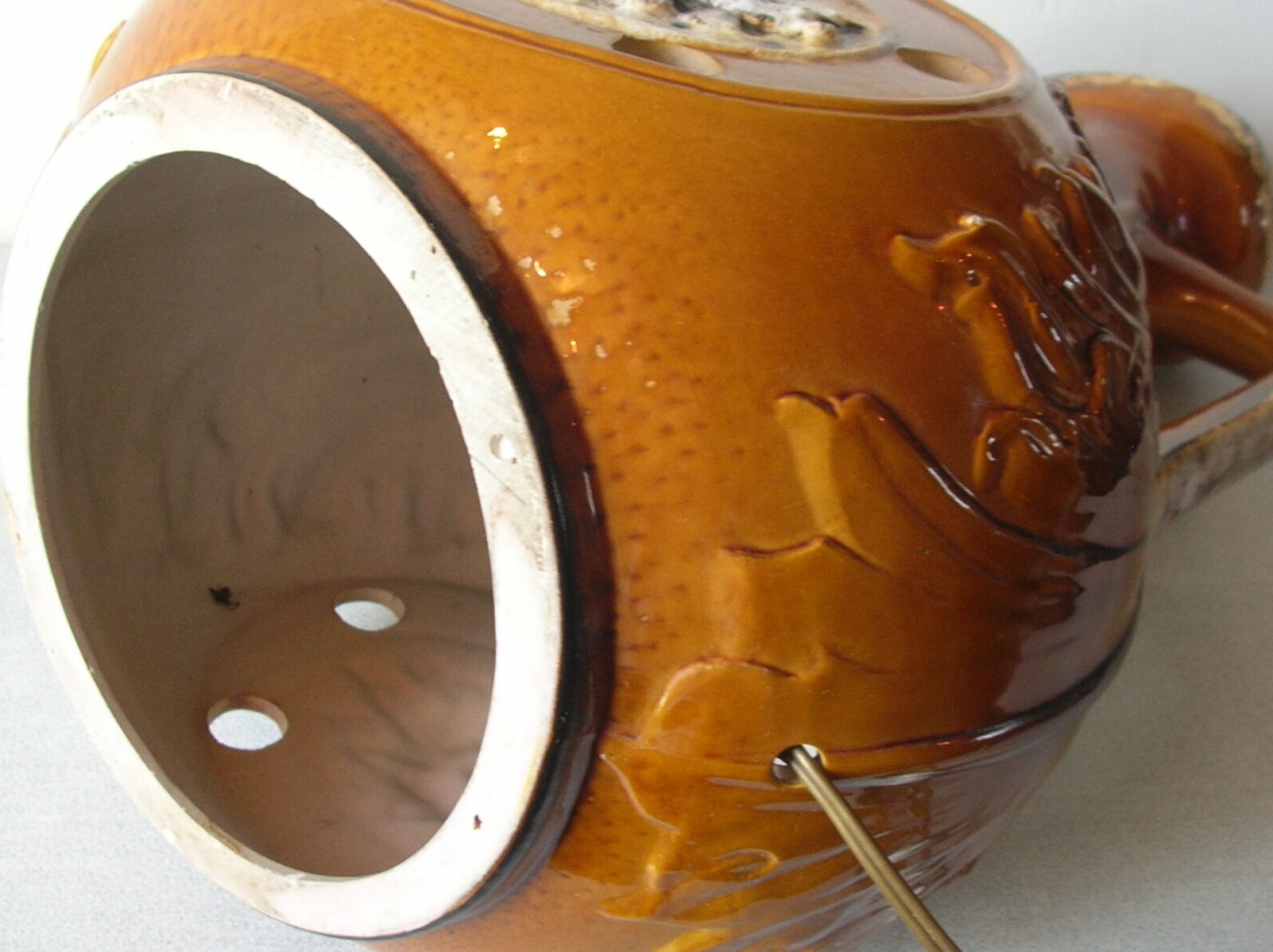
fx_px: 1837
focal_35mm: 50
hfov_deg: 38.2
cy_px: 436
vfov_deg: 29.0
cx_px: 650
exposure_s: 1/6
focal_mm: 5.8
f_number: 2.8
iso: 53
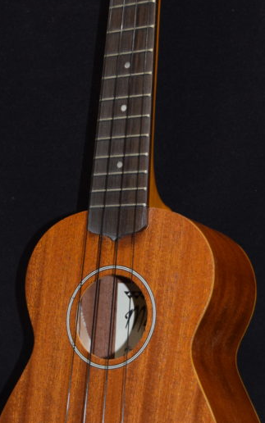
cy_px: 231
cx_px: 104
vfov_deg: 22.8
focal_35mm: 91
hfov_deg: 14.4
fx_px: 1050
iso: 1250
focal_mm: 30
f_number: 4.2
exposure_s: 1/30
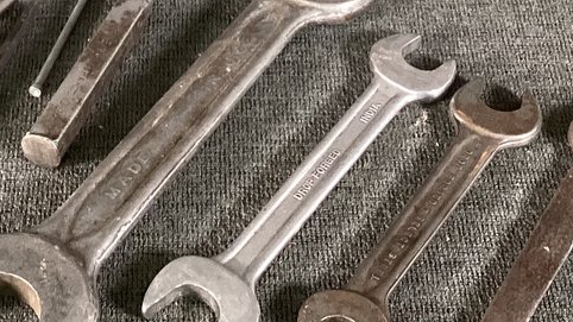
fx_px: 1610
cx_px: 204
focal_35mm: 106
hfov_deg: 20.1
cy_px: -143
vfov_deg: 11.0
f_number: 2.4
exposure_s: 1/60
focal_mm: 3.3
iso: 250
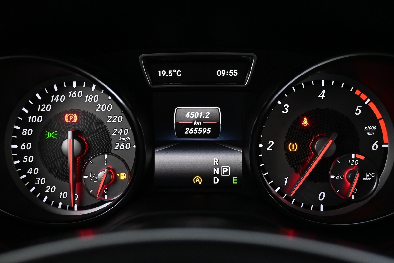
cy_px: 132
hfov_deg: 55.1
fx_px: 378
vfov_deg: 38.4
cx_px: 197
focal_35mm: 34
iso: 3200
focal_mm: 23
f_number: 4.2
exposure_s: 1/40
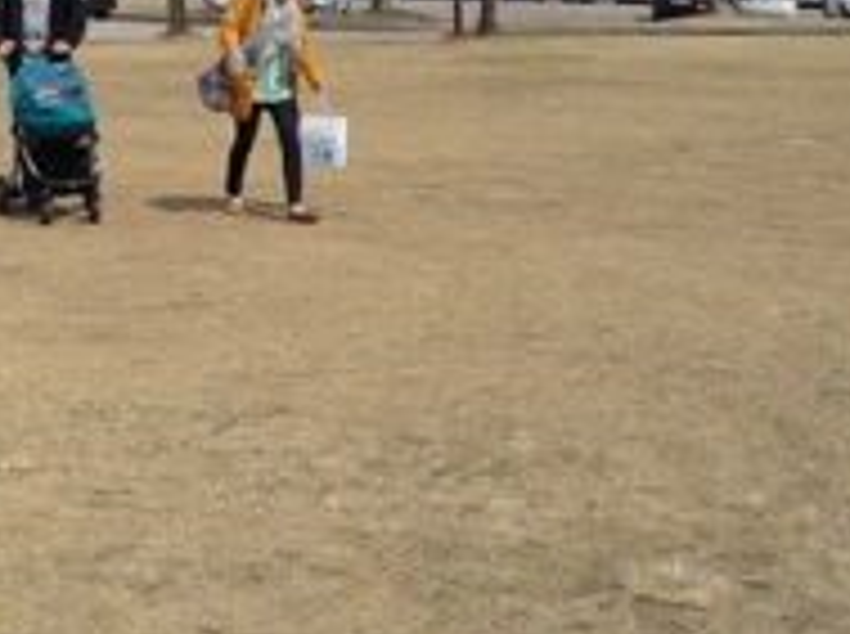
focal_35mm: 63
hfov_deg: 29.7
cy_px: -40
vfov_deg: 22.1
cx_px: 112
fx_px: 1544
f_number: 8.9
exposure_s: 1/250
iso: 80
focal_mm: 4.9
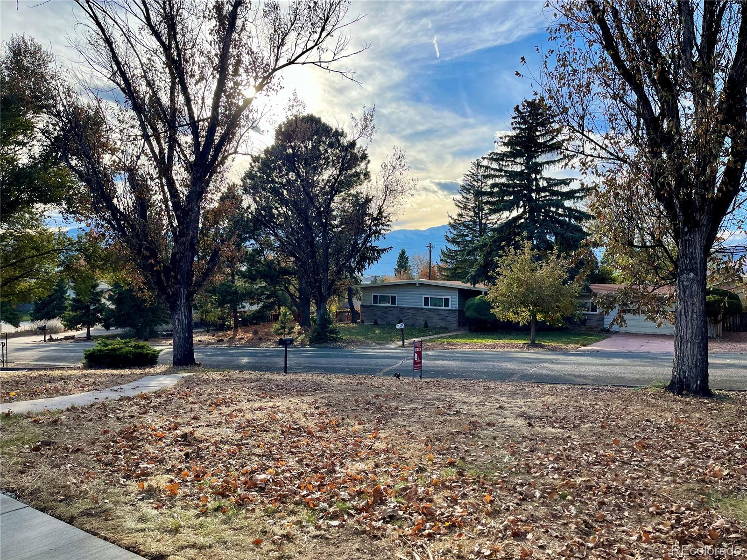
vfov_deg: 53.1
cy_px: 280
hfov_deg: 67.3
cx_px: 374
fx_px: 561
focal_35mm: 26
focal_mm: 5.1
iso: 50
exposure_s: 1/1957
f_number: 1.6
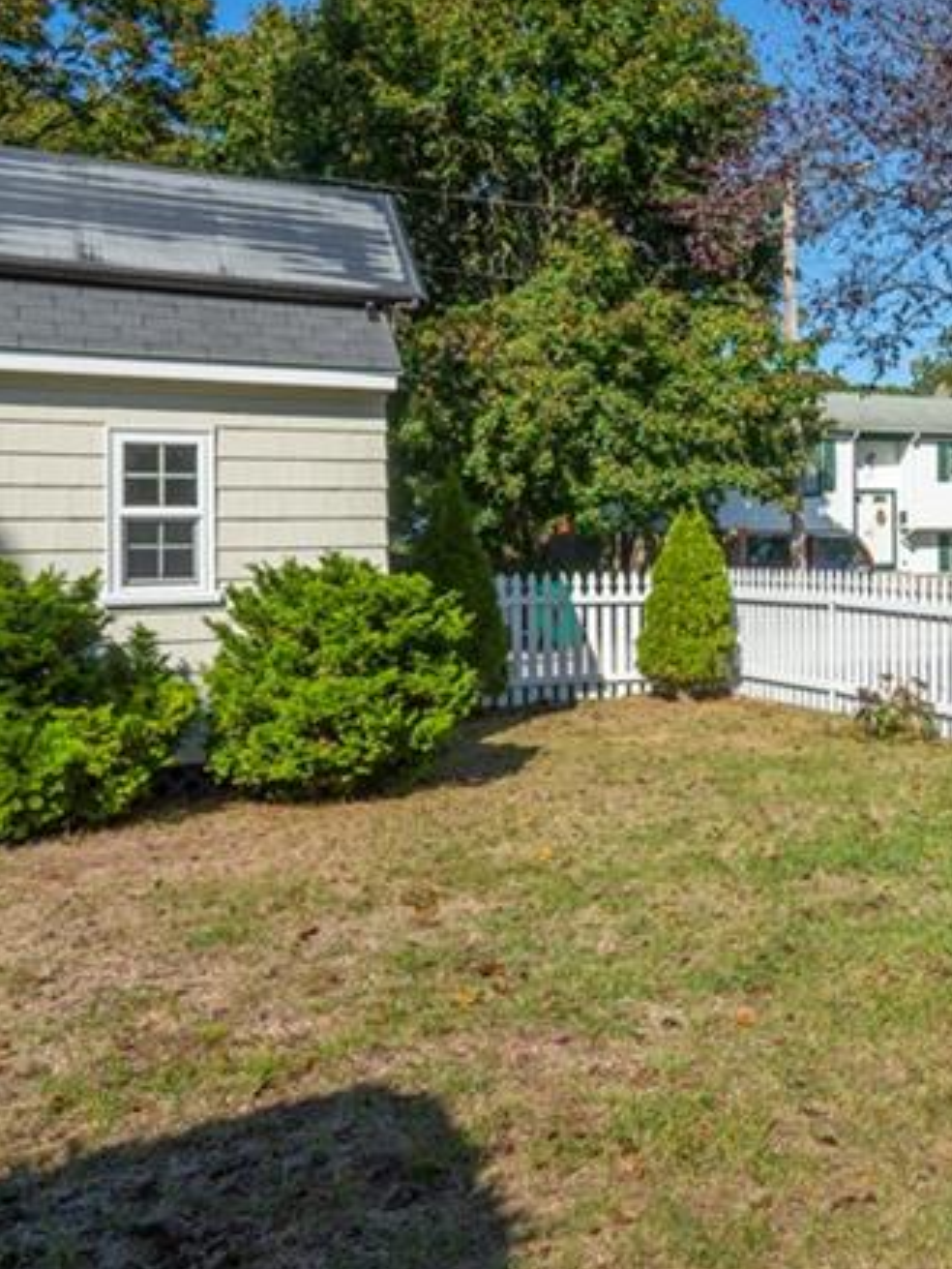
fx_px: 1319
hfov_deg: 35.5
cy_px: 502
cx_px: 969
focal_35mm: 36
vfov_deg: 51.0
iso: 100
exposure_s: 1/160
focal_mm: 16
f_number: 10
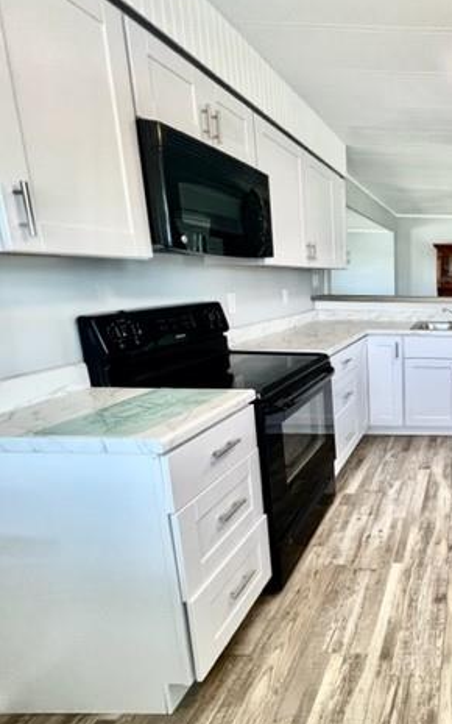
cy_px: 357
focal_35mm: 19
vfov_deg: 88.0
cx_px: 472
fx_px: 374
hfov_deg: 48.5
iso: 160
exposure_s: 1/120
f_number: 1.8
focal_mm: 1.57
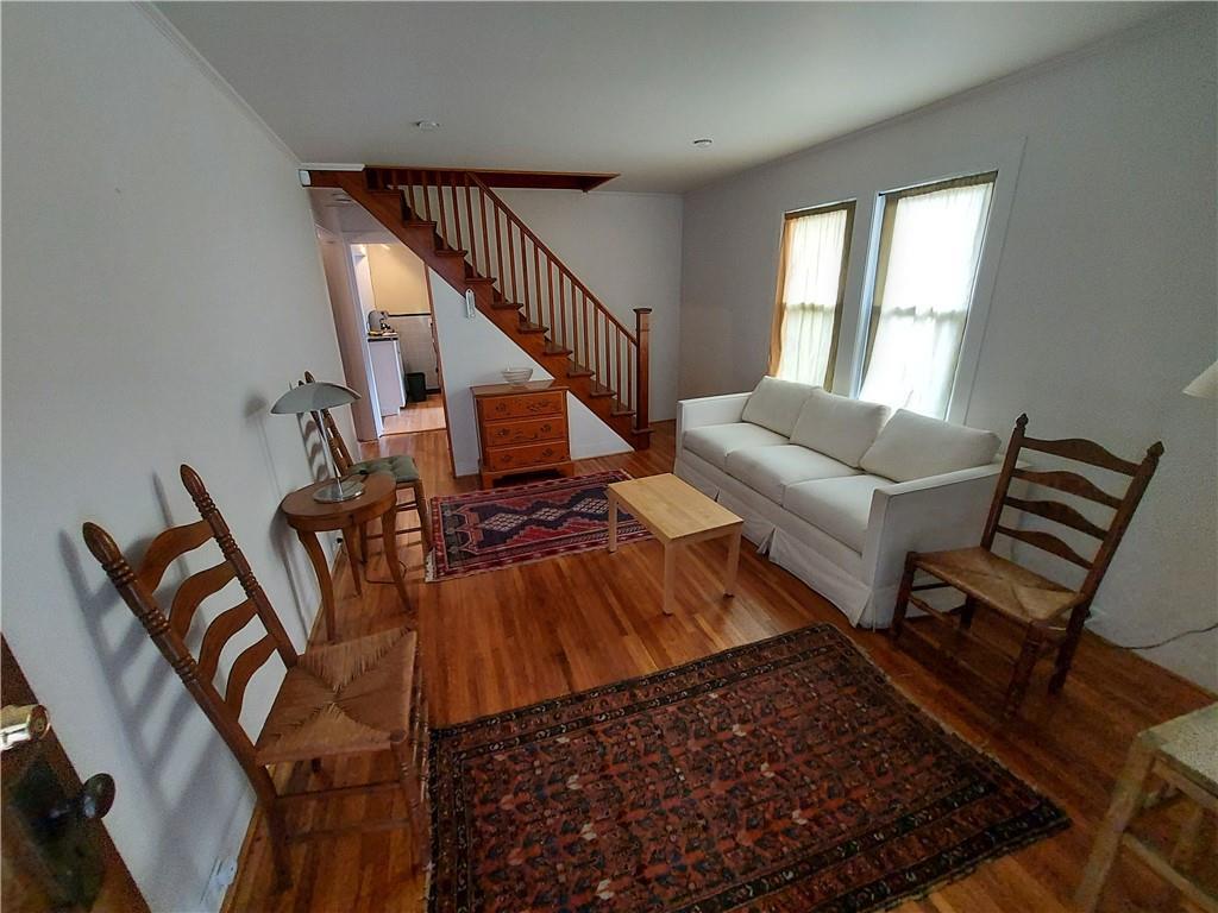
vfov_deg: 89.9
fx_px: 457
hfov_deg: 106.2
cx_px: 609
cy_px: 456
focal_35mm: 13
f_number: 2.2
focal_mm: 1.74
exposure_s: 1/25
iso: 320
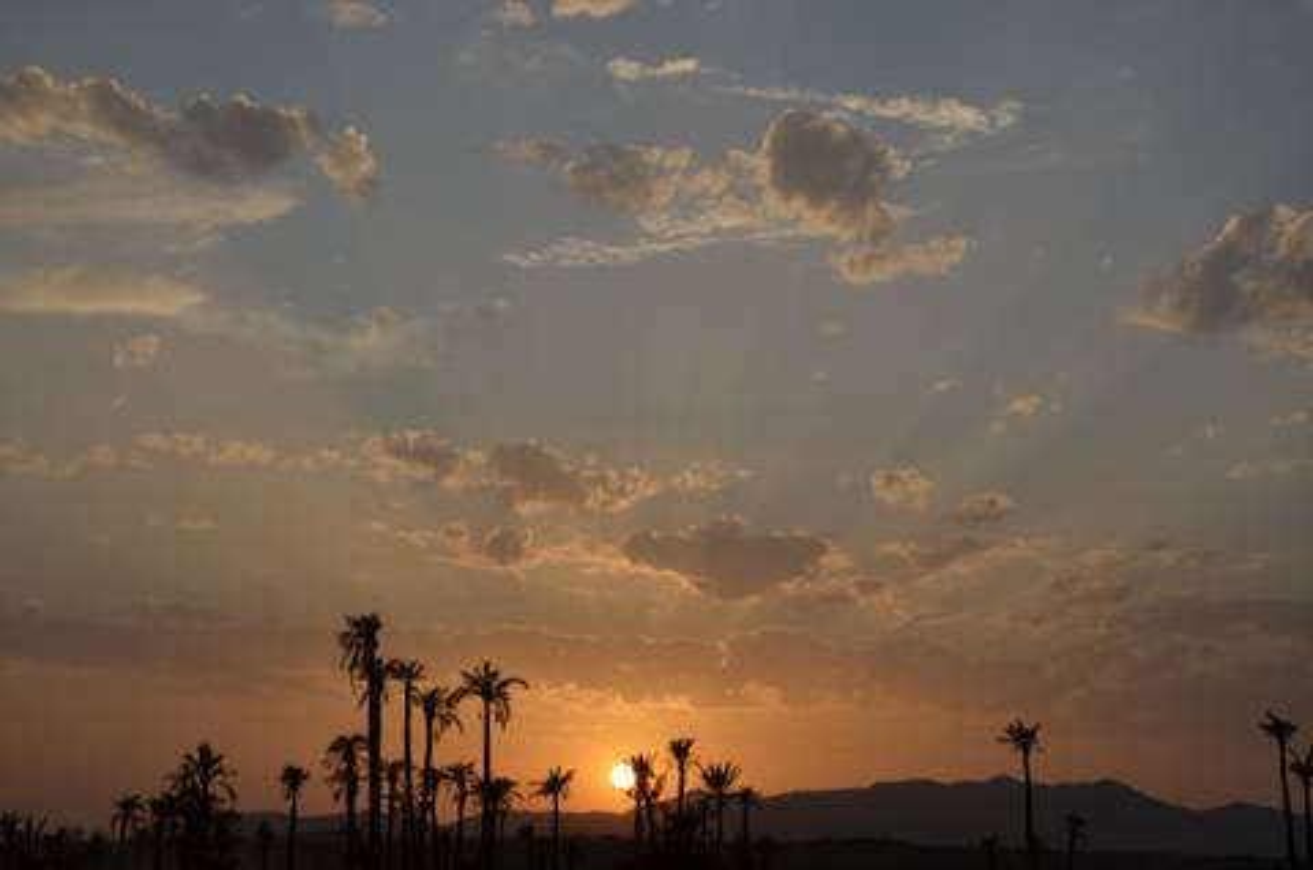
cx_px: 656
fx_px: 2621
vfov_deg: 18.8
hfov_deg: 28.1
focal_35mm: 72
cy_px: 435
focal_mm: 48
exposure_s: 1/320
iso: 100
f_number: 9
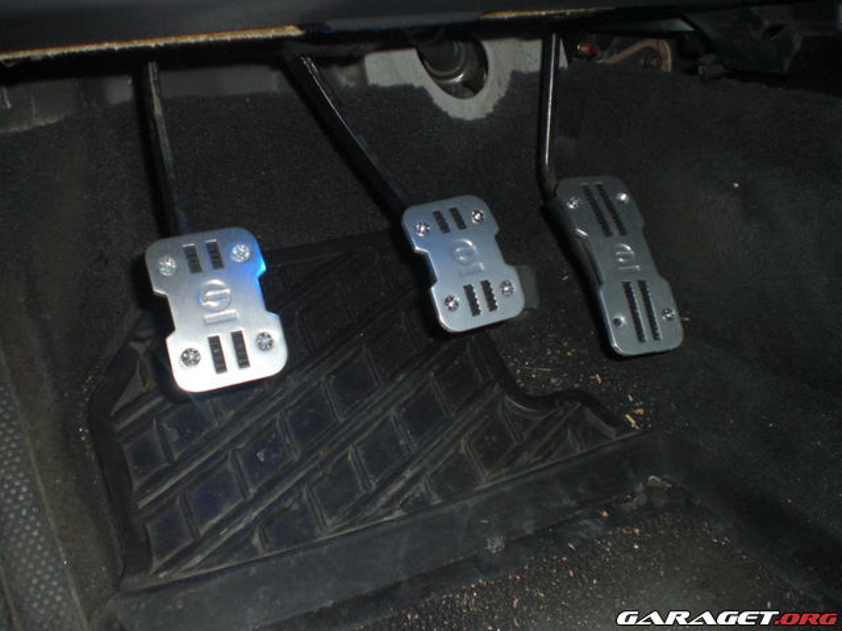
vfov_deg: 37.7
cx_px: 421
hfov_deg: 49.0
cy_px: 316
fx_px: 924
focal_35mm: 38
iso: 200
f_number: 3.1
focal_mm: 6.3
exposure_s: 1/60
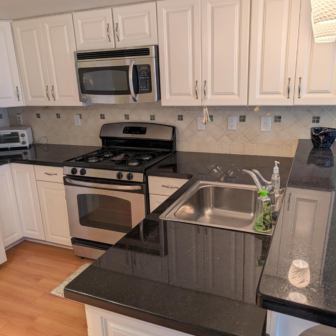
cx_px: 165
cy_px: 168
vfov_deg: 55.6
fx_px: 318
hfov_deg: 55.6
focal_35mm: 29
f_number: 1.68
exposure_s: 1/252
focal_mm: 6.9
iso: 17
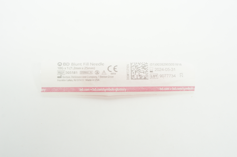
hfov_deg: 36.9
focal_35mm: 54
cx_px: 118
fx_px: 355
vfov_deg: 25.0
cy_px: 78
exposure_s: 1/15
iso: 400
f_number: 9
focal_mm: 36
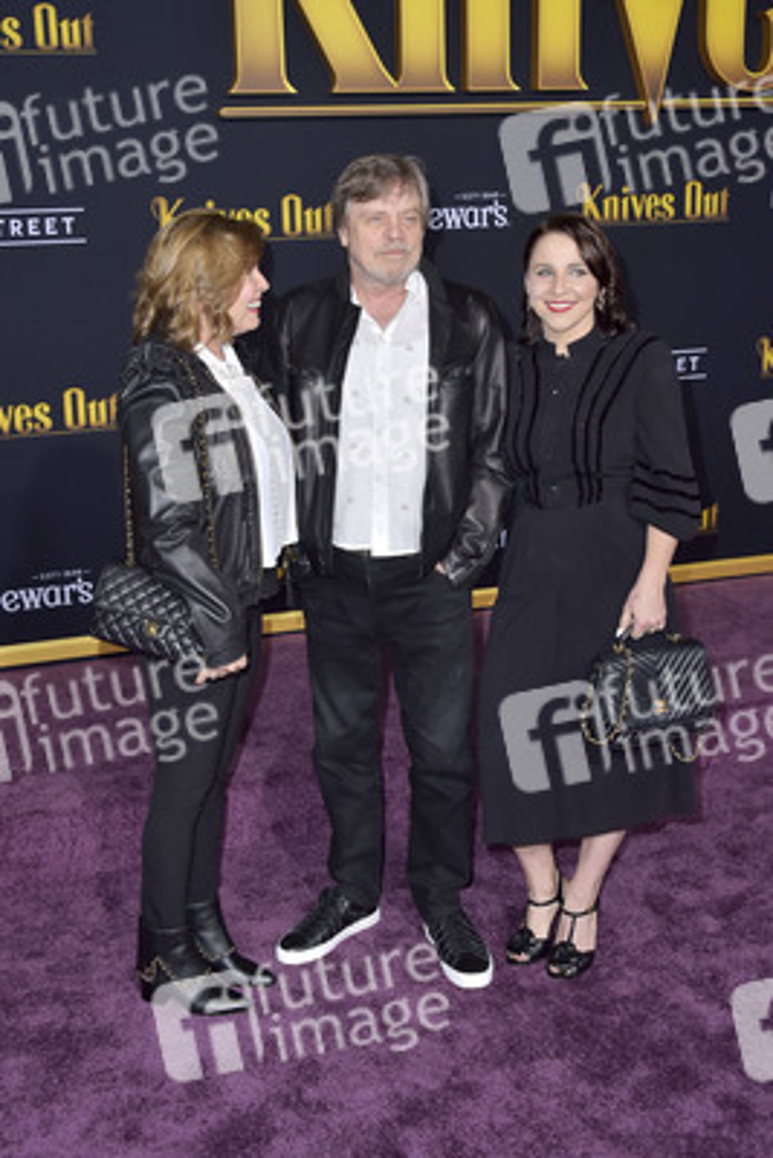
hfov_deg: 35.1
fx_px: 1223
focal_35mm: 38
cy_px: 579
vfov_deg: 50.7
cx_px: 386
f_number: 7.1
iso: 500
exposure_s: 1/250
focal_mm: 38
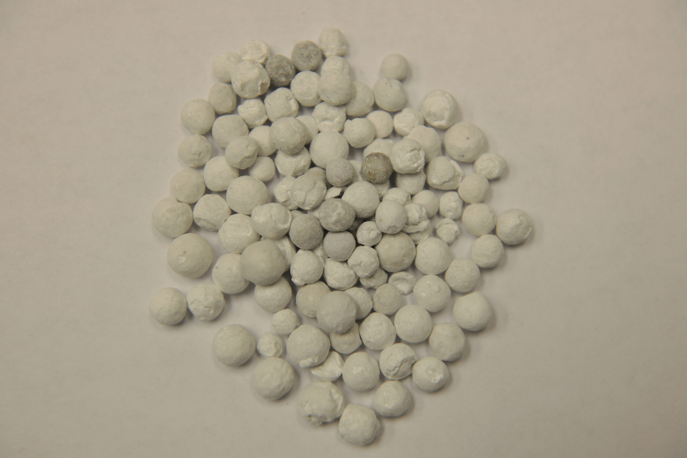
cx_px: 344
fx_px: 1336
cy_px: 229
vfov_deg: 19.5
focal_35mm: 70
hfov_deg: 28.8
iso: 250
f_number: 4.5
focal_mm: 70
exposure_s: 1/80
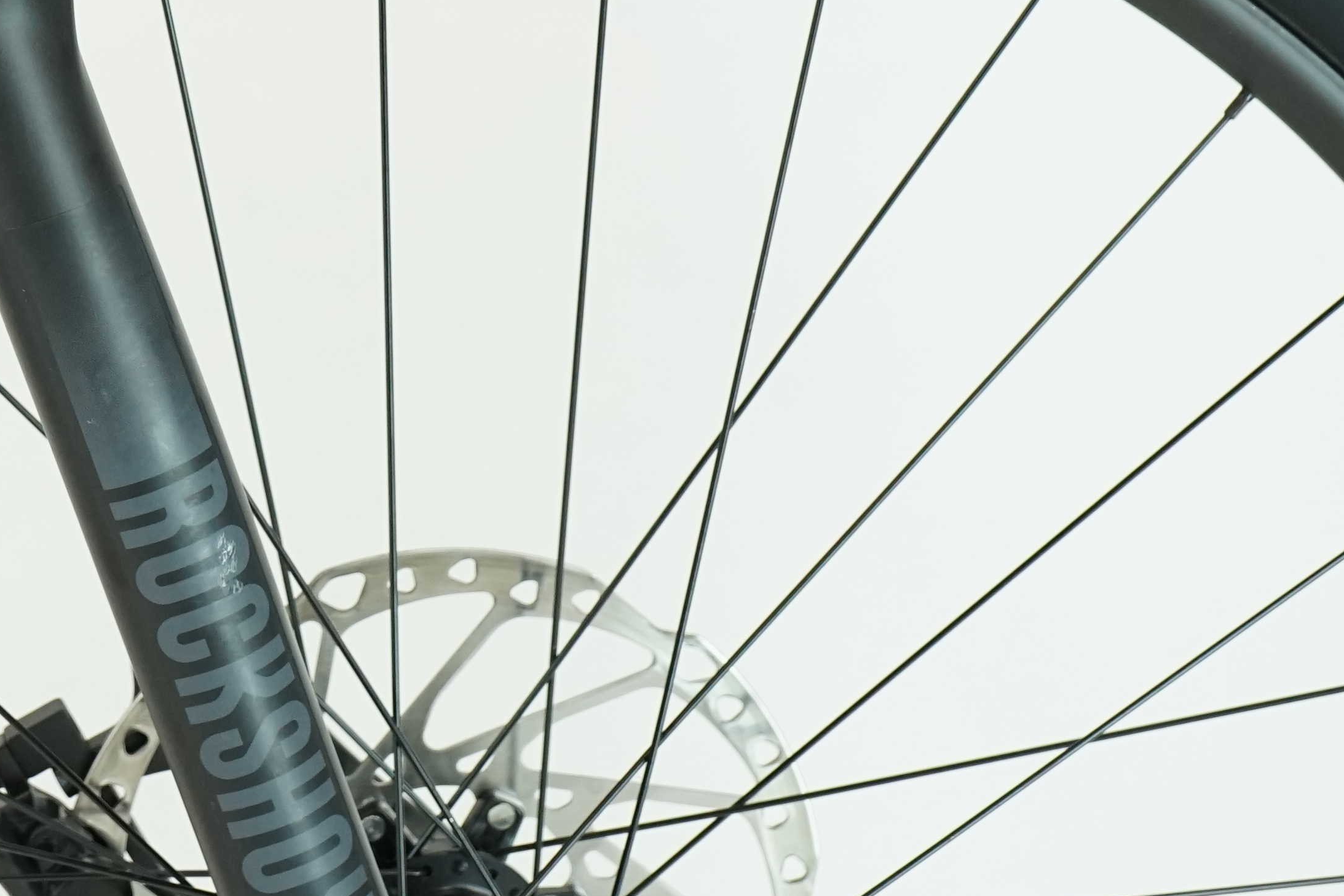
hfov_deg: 14.4
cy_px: 28
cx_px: -13
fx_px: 5226
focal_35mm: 140
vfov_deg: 9.7
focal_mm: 51
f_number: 5.6
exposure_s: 1/200
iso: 1600
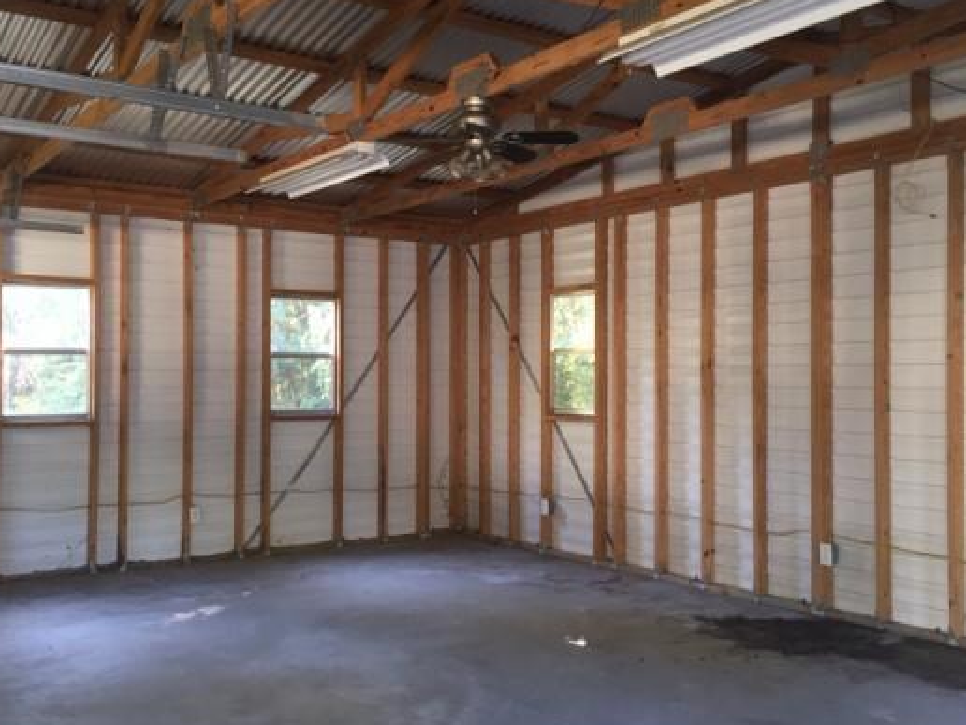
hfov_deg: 51.4
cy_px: 384
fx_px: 1005
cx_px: 479
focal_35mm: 36
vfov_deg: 39.6
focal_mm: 4.15
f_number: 2.2
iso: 100
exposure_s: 1/30
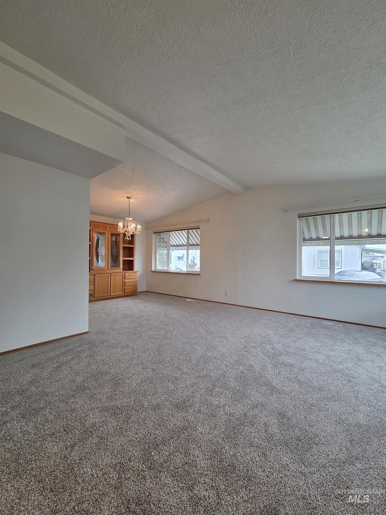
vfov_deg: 106.2
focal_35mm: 13
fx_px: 193
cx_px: 193
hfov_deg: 89.9
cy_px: 258
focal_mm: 2.2
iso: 200
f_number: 2.2
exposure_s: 1/120
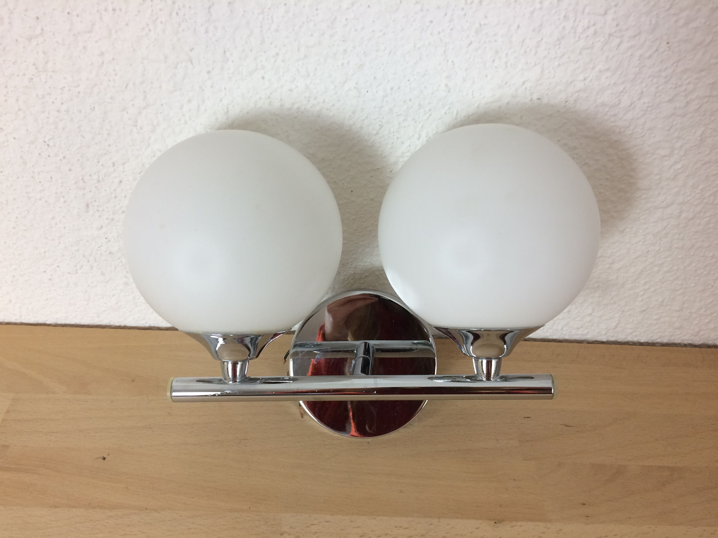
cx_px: 359
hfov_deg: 61.7
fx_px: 602
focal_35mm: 29
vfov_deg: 48.2
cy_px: 269
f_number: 2.2
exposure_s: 1/33
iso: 40
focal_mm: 4.15
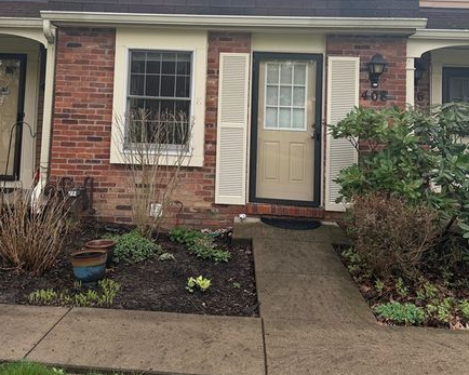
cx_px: 214
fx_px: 500
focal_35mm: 36
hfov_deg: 50.2
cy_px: 77
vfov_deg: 39.6
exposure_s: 1/1046
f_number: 1.78
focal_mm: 6.76
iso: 100
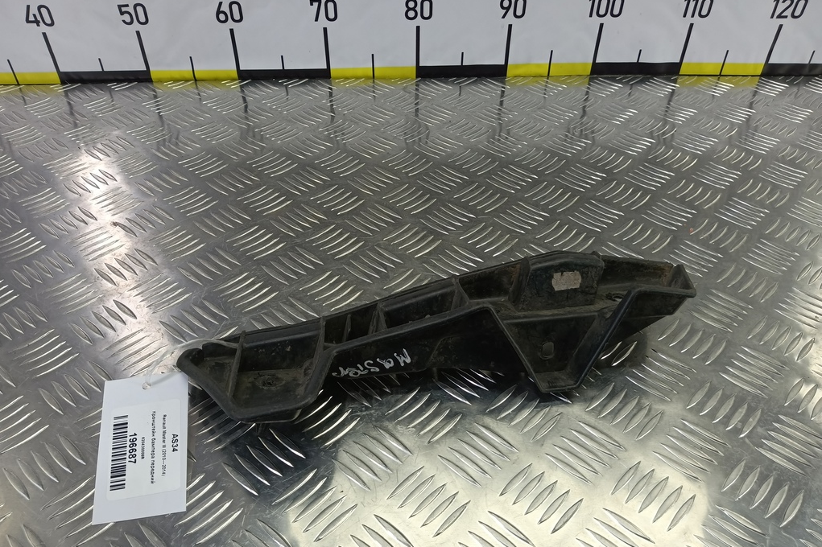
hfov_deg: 73.8
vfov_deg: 53.0
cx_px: 411
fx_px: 548
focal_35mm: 24
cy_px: 299
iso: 83
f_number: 1.6
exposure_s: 1/50
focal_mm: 4.11
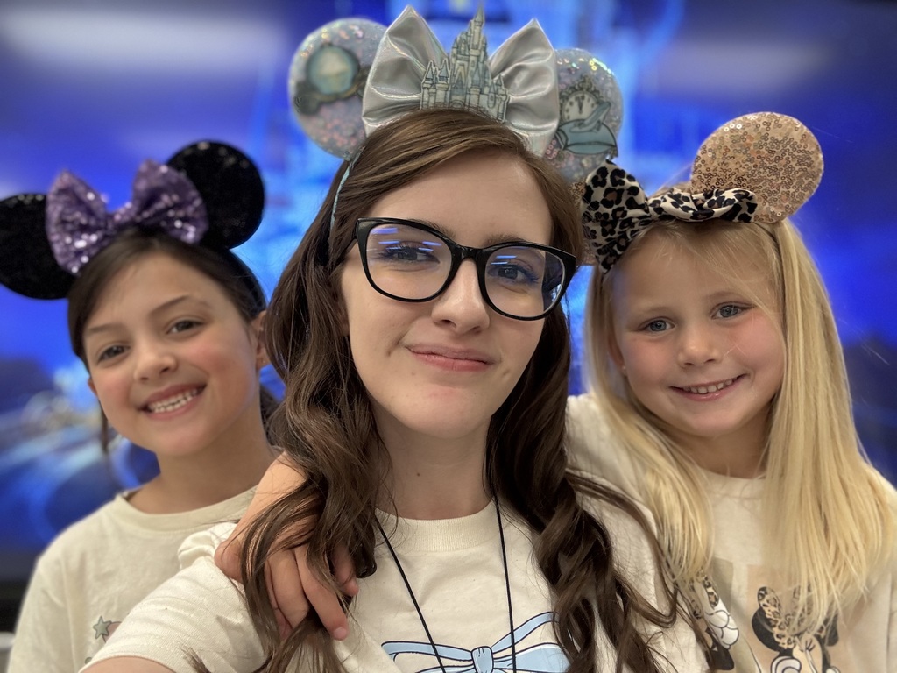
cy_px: 336
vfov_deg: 46.8
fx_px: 777
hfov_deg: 60.0
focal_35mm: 30
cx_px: 448
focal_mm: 2.69
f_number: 1.9
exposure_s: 1/60
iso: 160
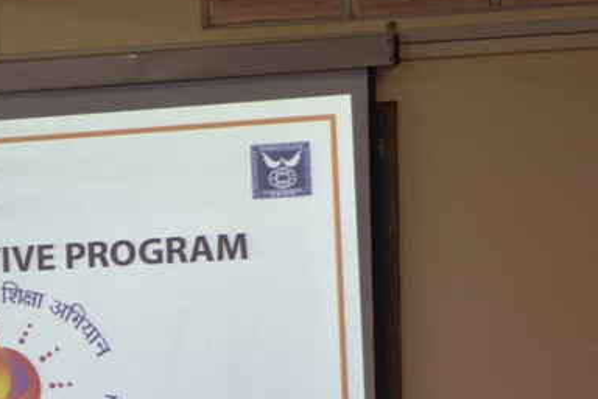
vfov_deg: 8.1
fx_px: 2790
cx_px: -196
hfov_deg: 11.9
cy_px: 484
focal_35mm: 168
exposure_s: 1/100
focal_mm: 42
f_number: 5
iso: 400
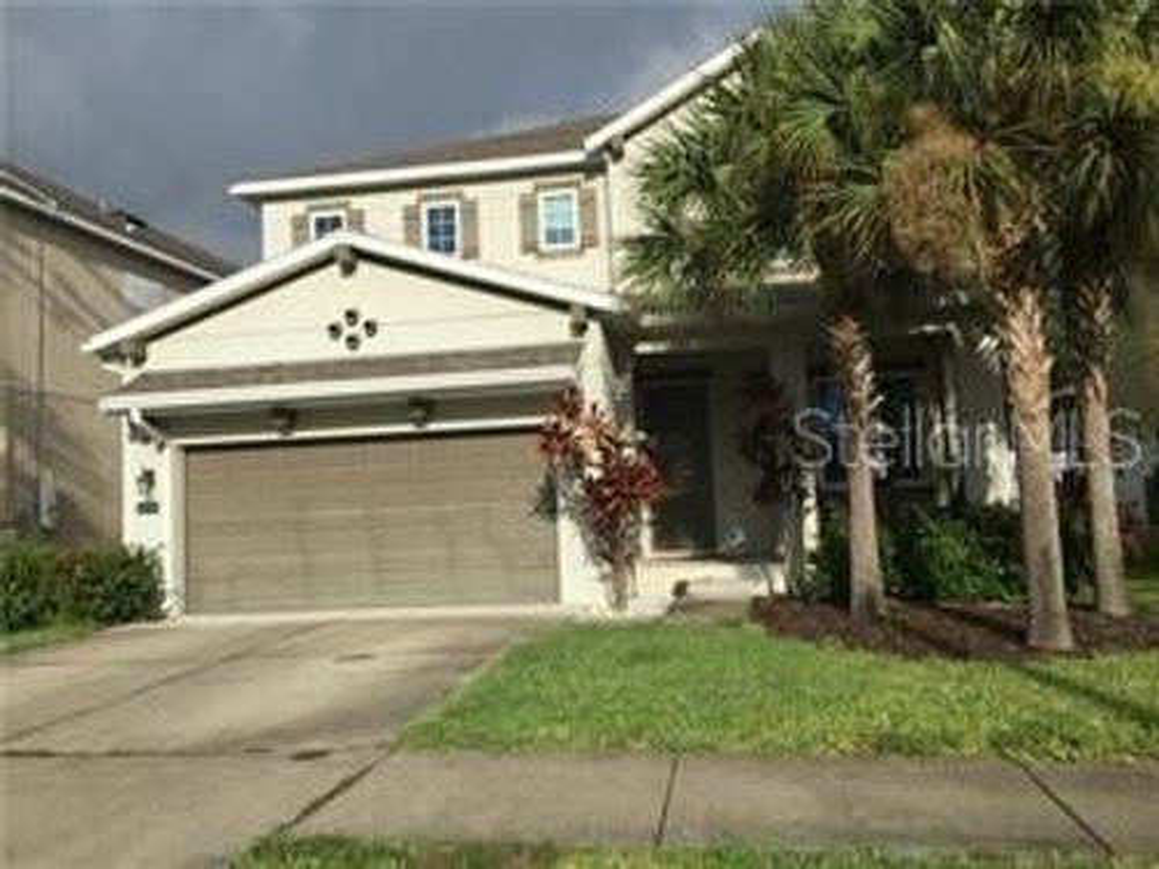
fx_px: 971
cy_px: 434
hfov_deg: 61.7
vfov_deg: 48.2
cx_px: 580
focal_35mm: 29
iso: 32
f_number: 2.2
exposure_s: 1/3300
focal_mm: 4.15
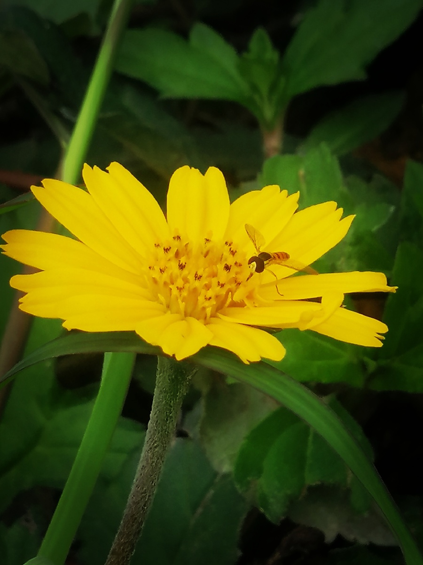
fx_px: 1743
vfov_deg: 18.4
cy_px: 282
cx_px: 212
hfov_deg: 13.8
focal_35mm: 107
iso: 50
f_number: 2.2
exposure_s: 1/787
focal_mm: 3.81
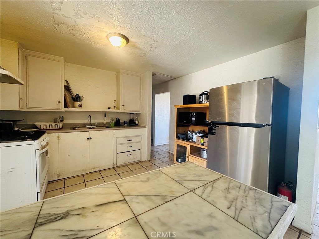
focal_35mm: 14
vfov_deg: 85.7
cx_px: 160
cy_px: 120
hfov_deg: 102.1
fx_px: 129
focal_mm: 2.22
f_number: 2.2
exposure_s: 1/60
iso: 200
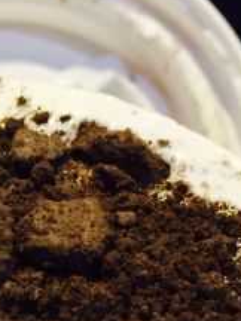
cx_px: -86
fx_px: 873
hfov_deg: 14.9
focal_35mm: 94
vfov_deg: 19.7
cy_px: 380
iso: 100
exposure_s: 1/33
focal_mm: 4.15
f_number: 2.2
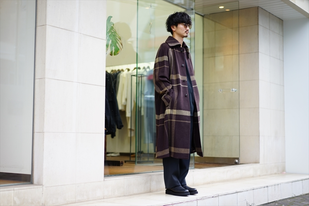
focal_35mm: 55
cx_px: 154
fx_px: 472
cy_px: 103
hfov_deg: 36.3
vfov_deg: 24.6
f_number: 1.8
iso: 100
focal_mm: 55
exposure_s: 1/100
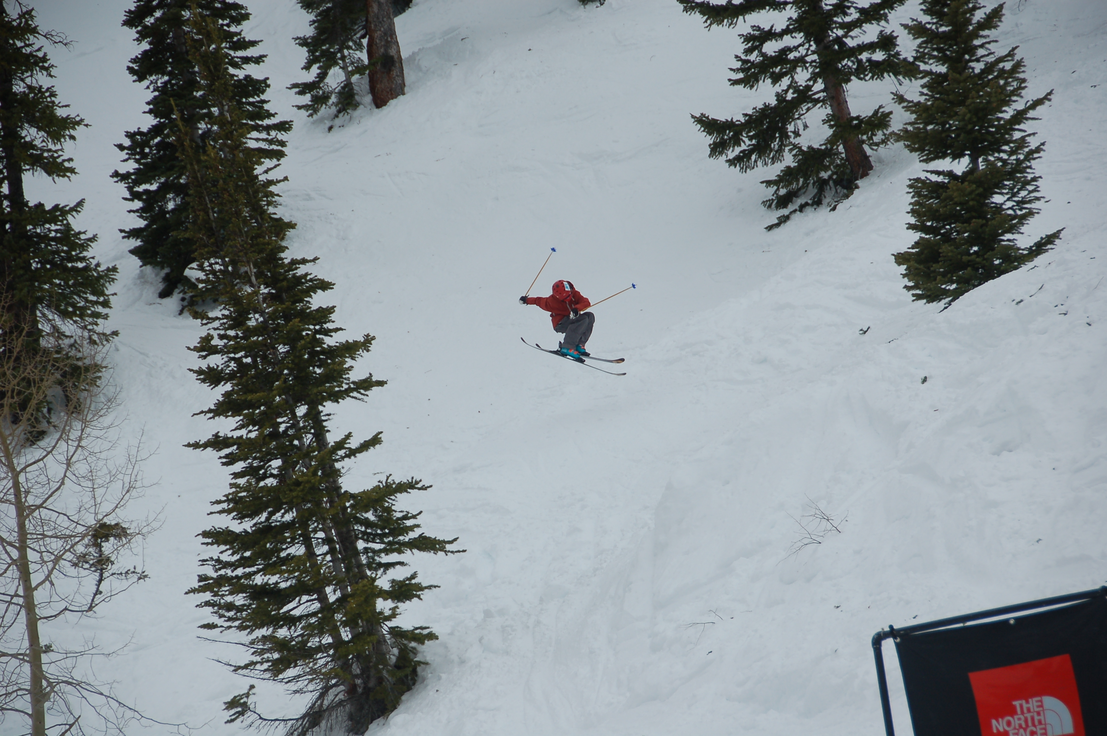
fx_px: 5161
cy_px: 368
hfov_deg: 12.2
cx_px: 554
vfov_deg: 8.2
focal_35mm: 168
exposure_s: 1/1000
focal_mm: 112
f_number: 5.6
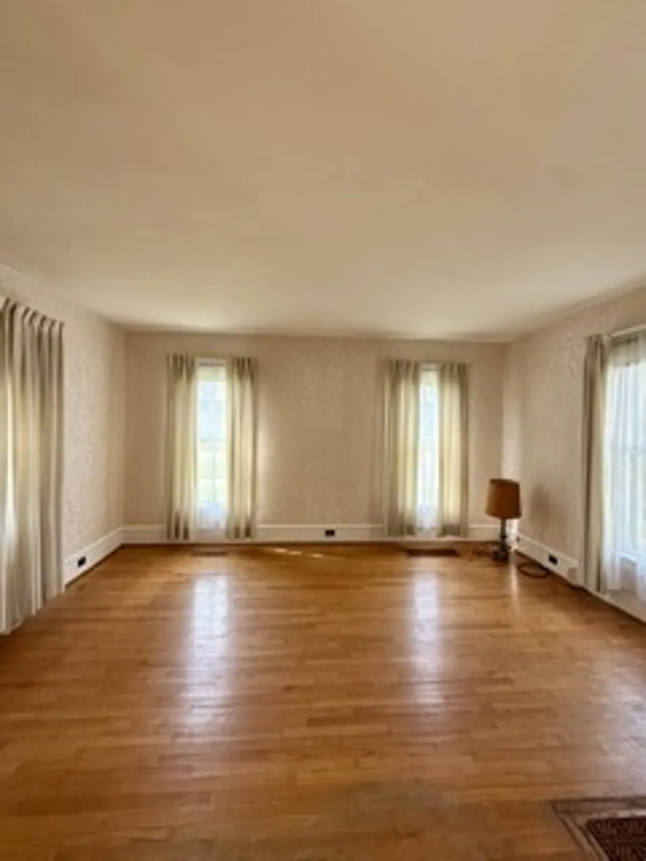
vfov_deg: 102.1
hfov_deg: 85.7
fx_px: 348
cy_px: 430
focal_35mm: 14
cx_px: 323
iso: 125
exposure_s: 1/99
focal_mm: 2.22
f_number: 2.2
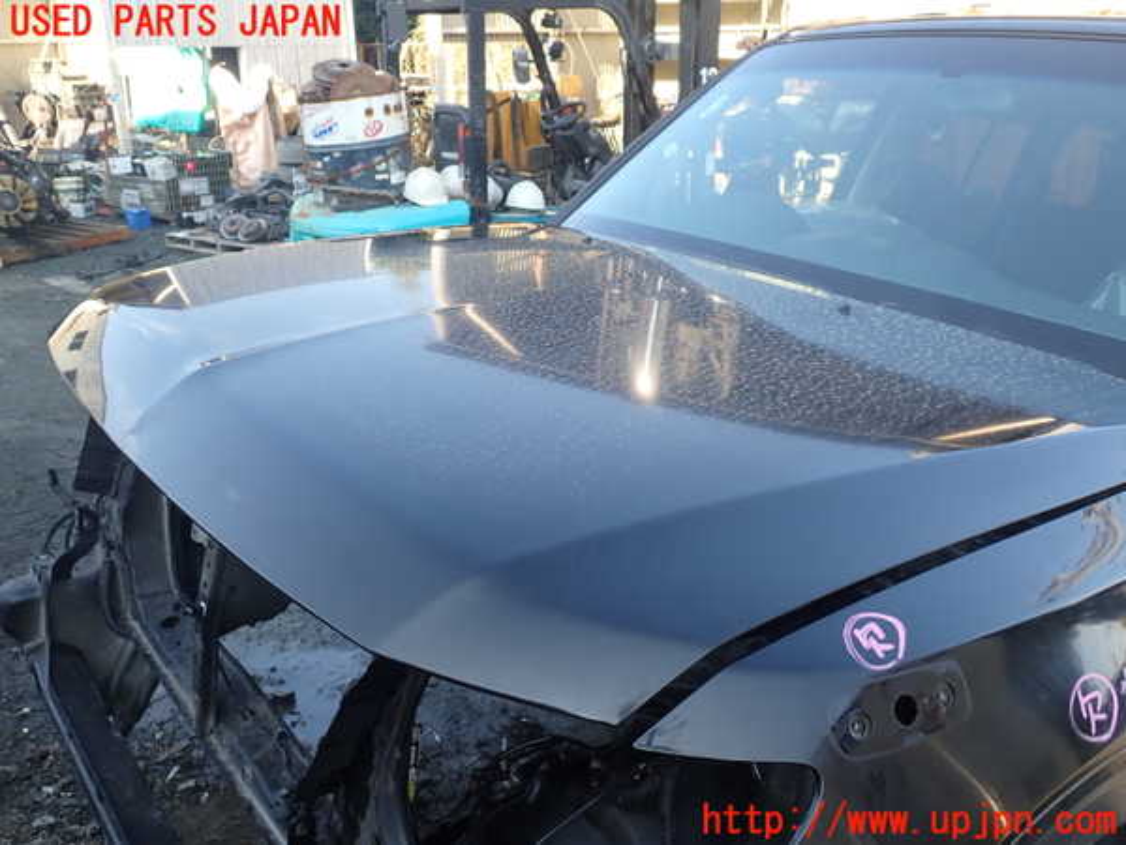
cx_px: 563
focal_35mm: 30
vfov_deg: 46.8
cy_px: 422
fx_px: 976
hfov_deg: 60.0
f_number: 3.2
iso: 100
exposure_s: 1/125
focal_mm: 5.4
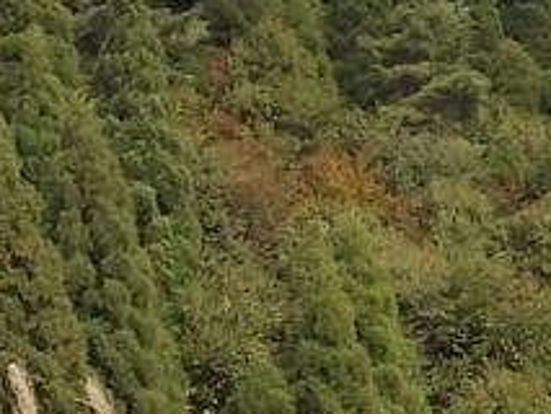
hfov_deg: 4.7
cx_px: 1068
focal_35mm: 414
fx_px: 6594
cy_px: 267
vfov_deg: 3.6
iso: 80
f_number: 6.3
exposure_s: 1/160
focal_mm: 15.4
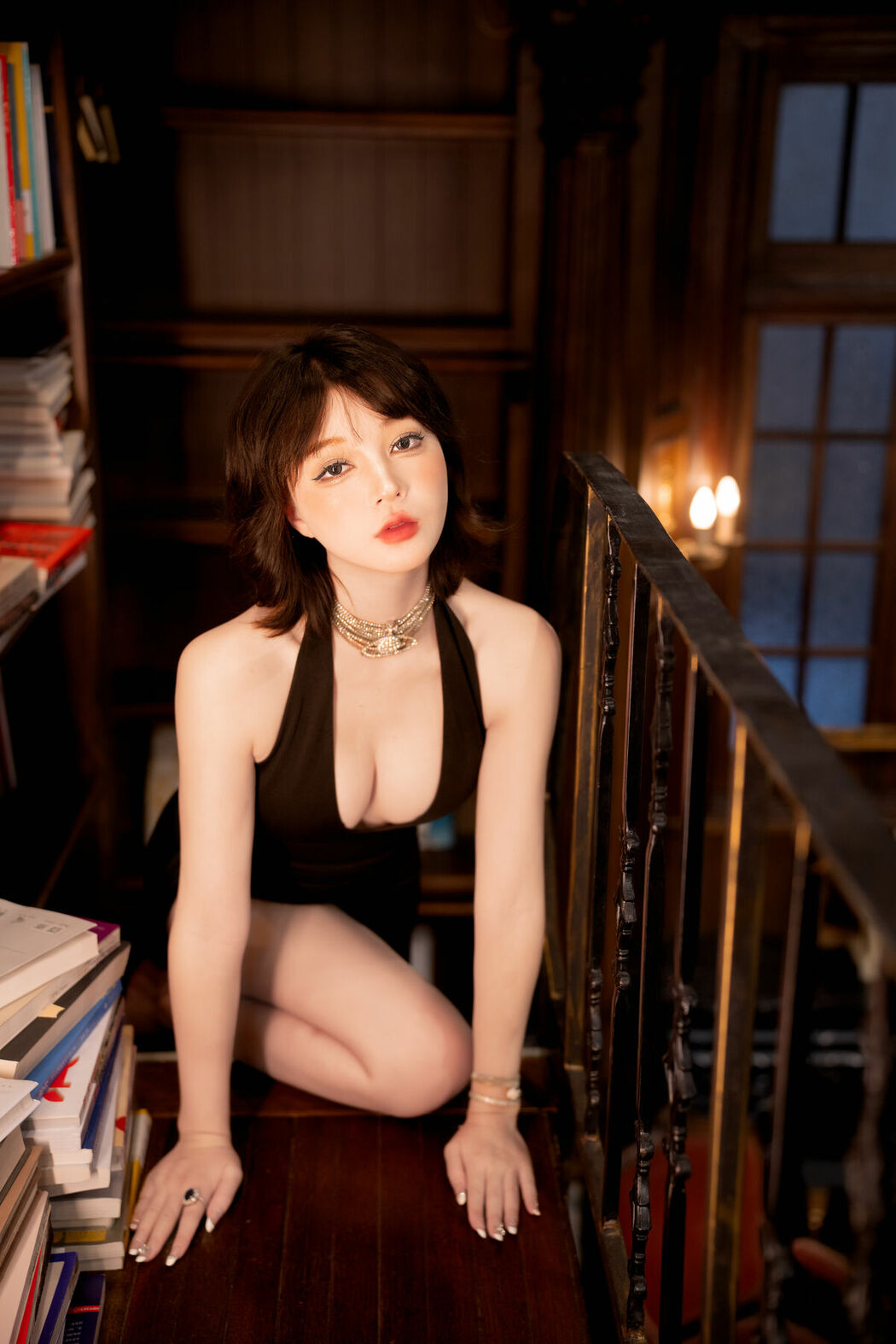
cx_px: 448
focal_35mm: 45
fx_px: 1680
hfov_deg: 29.9
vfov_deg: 43.6
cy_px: 672
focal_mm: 45
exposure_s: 1/125
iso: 800
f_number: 2.5
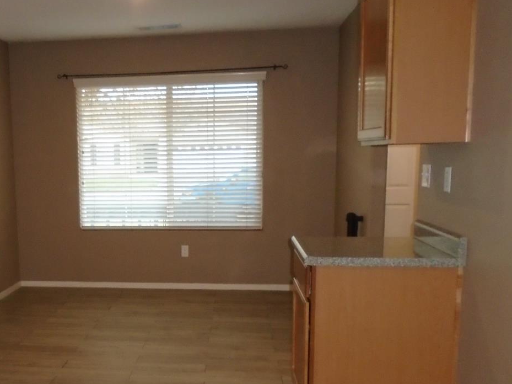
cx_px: 128
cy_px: 260
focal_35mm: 42
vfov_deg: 34.0
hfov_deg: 43.4
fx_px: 621
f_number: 3.2
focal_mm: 4.6
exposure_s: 1/30
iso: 400
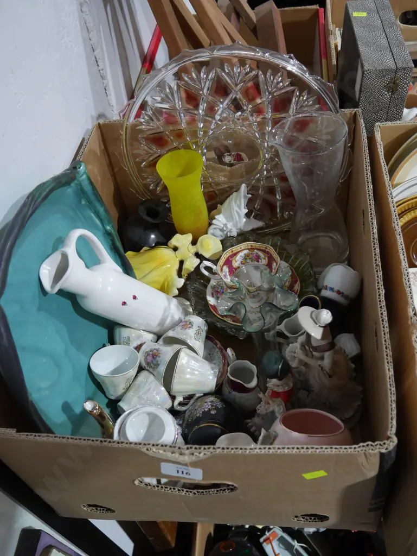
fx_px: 546
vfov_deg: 53.9
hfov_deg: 41.8
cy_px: 278
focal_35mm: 34
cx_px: 208
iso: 1250
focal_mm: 17
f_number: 4
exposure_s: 1/60
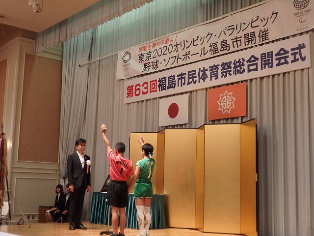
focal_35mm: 49
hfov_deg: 38.9
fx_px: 444
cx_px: 157
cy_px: 118
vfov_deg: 29.7
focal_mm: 8.9
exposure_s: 1/50
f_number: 4
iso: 400
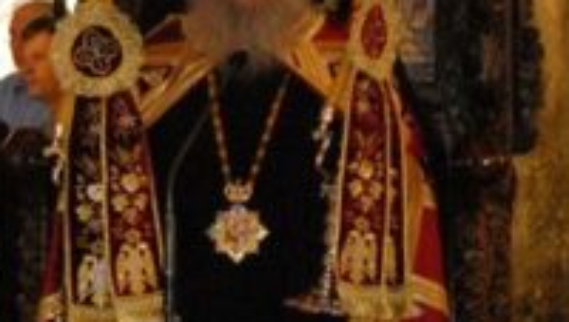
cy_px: 100
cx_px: -316
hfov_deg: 8.9
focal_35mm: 236
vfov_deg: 5.2
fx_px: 3564
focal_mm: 40
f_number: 5.3
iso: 800
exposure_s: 1/60
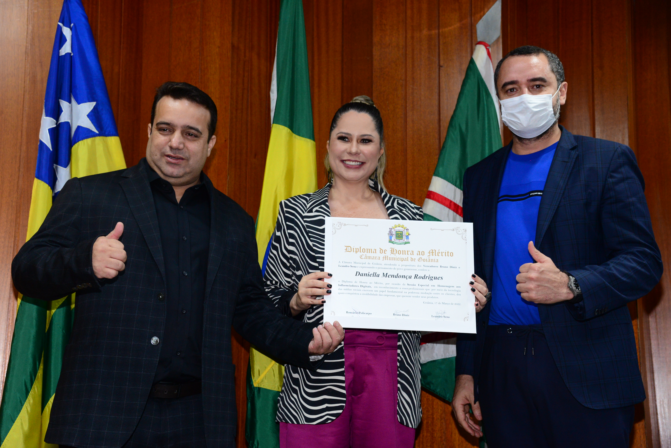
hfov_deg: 38.2
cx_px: 336
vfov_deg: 26.0
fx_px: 970
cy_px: 224
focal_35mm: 52
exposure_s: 1/100
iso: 2500
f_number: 4.5
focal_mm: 52
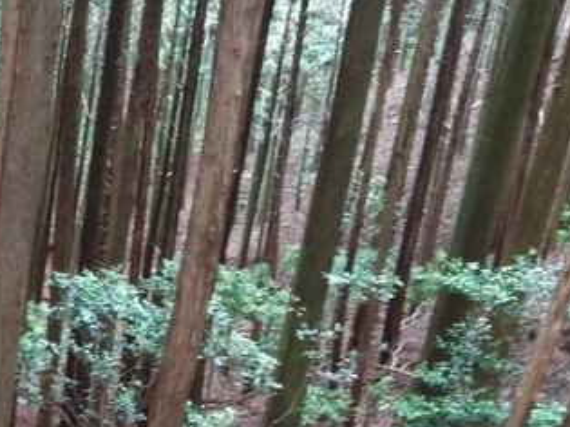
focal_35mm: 66
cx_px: -85
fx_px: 1086
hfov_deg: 26.6
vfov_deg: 21.8
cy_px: 380
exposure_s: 1/33
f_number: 2.2
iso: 235
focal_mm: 3.46
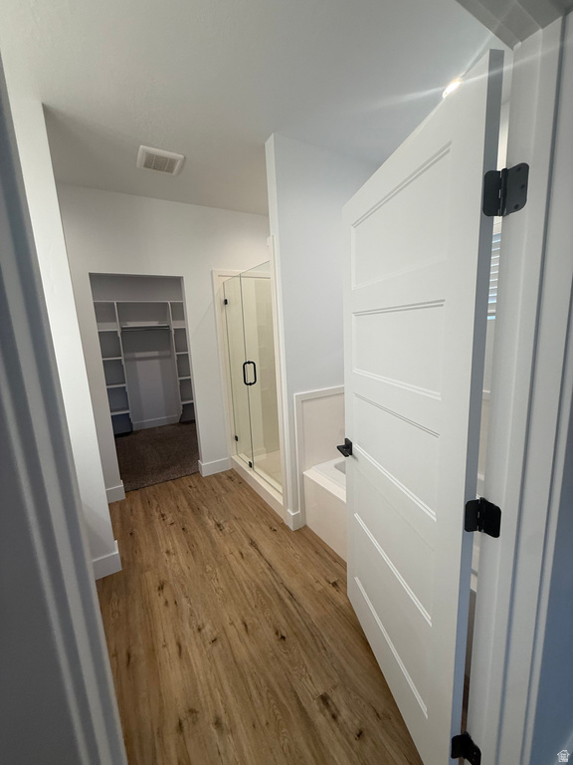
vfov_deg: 102.1
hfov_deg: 85.7
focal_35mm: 14
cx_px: 286
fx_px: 309
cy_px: 382
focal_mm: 2.22
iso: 125
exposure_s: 1/120
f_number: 2.2
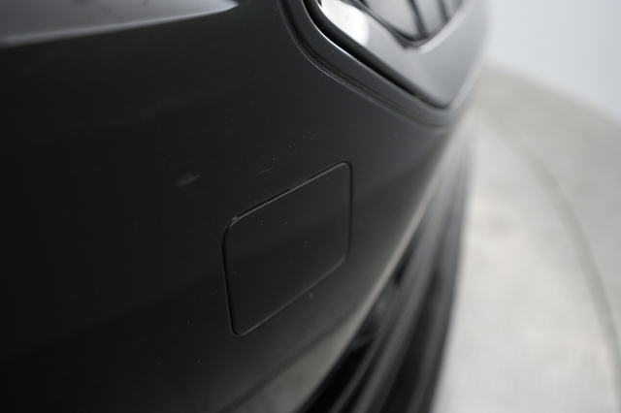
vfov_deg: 46.4
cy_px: 206
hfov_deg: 65.5
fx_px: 483
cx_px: 310
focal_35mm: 28
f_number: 4.5
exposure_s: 1/100
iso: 4000
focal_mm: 28
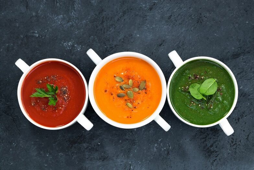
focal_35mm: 105
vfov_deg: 13.0
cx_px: 127
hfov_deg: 19.5
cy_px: 85
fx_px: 741
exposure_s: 1/125
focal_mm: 105
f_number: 13
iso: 100
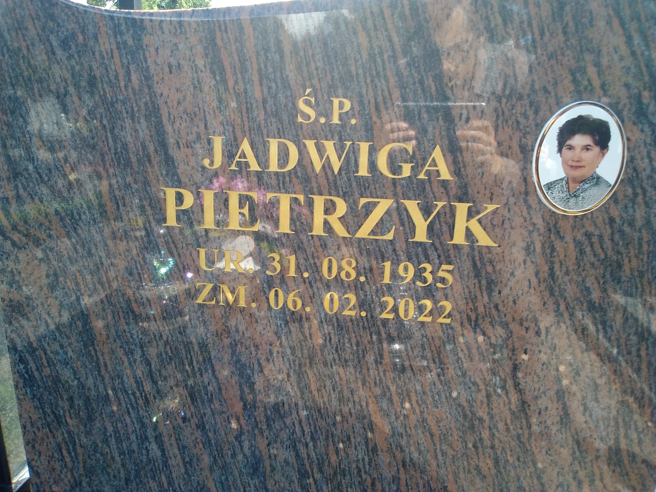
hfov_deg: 61.7
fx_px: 550
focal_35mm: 29
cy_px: 246
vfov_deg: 48.2
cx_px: 328
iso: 117
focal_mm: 2.39
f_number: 2.4
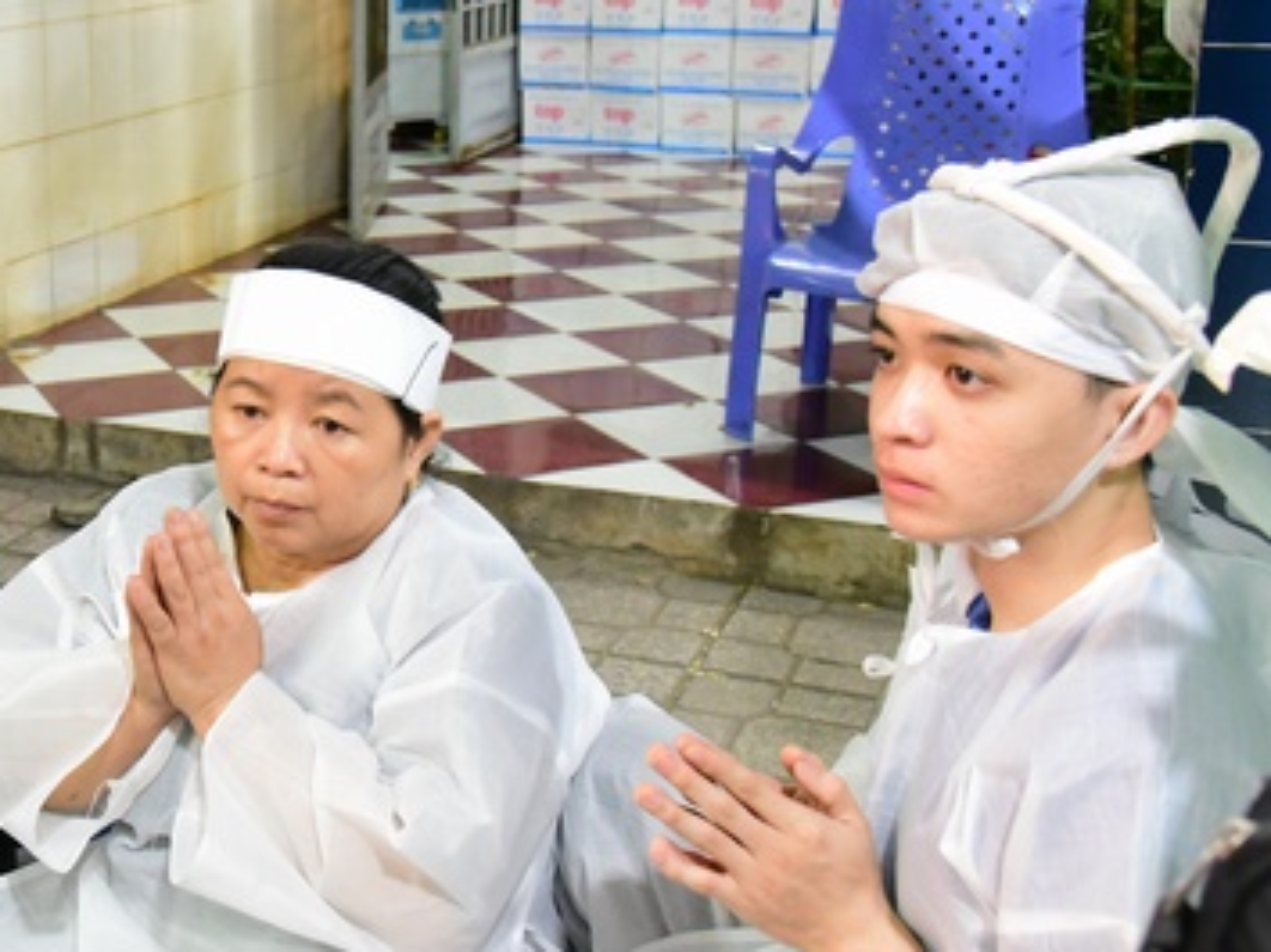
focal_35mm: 53
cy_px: 406
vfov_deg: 27.5
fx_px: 1945
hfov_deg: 34.8
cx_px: 219
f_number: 4.5
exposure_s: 1/60
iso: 8000
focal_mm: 30
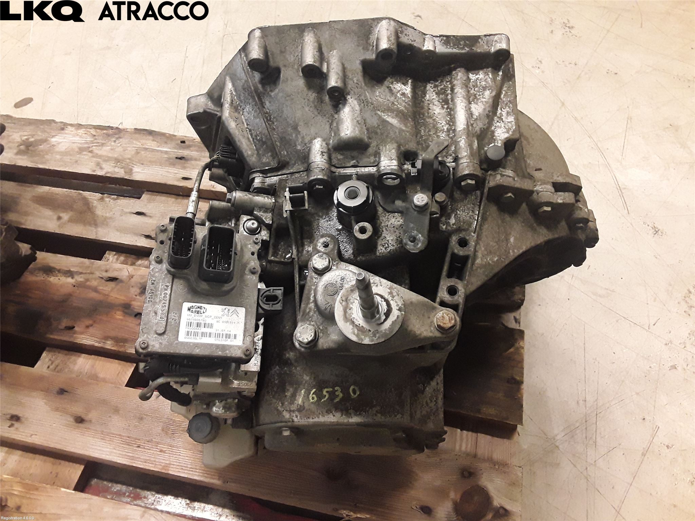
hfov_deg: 63.4
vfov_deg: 49.7
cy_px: 260
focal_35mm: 28
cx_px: 348
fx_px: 562
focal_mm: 2.91
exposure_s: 1/50
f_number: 1.9
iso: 200
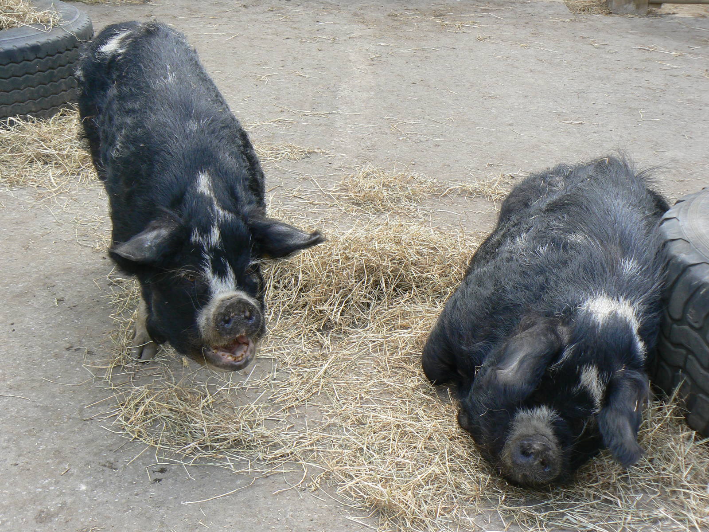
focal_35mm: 58
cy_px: 266
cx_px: 354
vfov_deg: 25.2
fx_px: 1188
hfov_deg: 33.2
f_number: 4.5
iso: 80
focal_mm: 9.6
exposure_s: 1/100
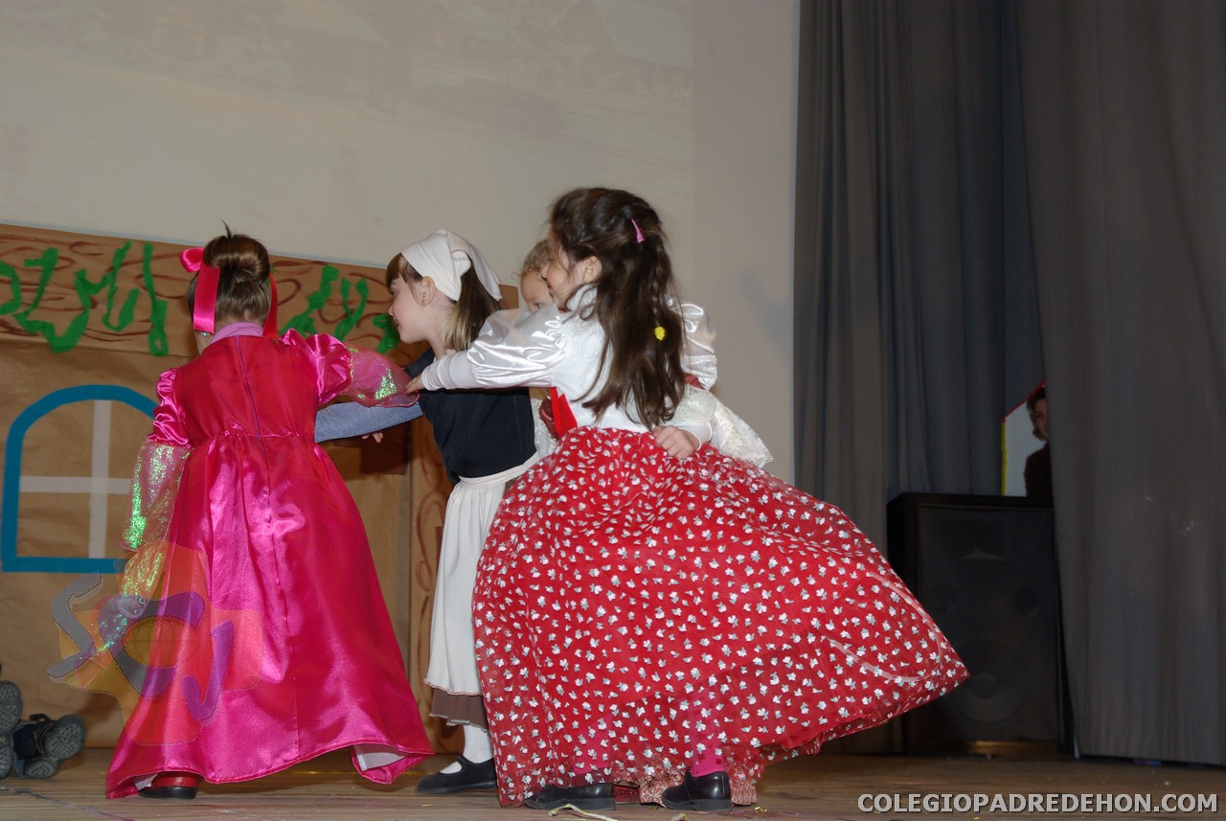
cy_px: 410
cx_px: 613
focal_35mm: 52
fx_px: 1790
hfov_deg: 37.8
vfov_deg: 25.8
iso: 400
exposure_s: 1/45
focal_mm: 35
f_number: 5.6
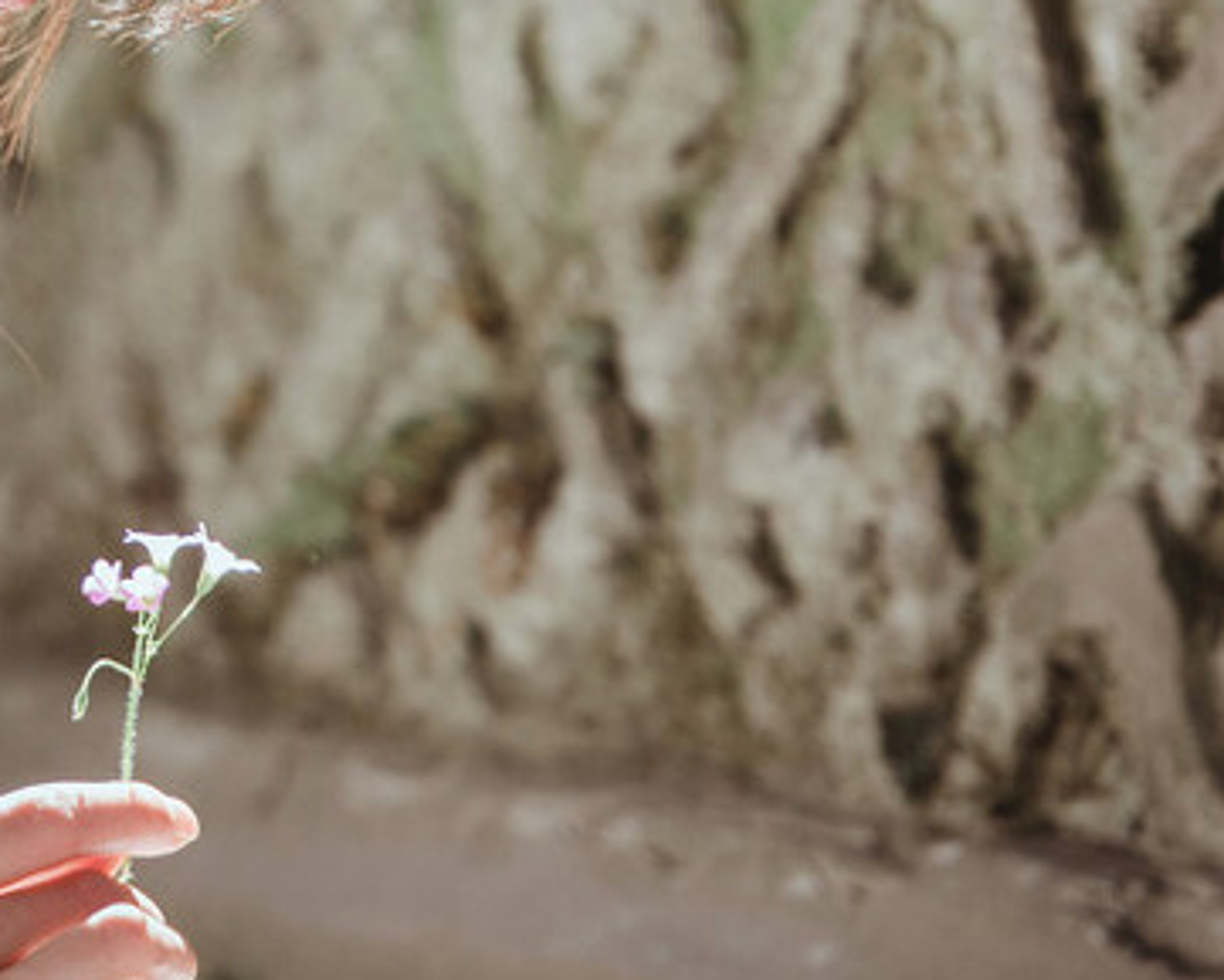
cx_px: -261
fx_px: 19241
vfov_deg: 2.9
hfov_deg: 3.6
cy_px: -8
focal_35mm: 531
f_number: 3.2
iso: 200
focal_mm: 170
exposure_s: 1/400
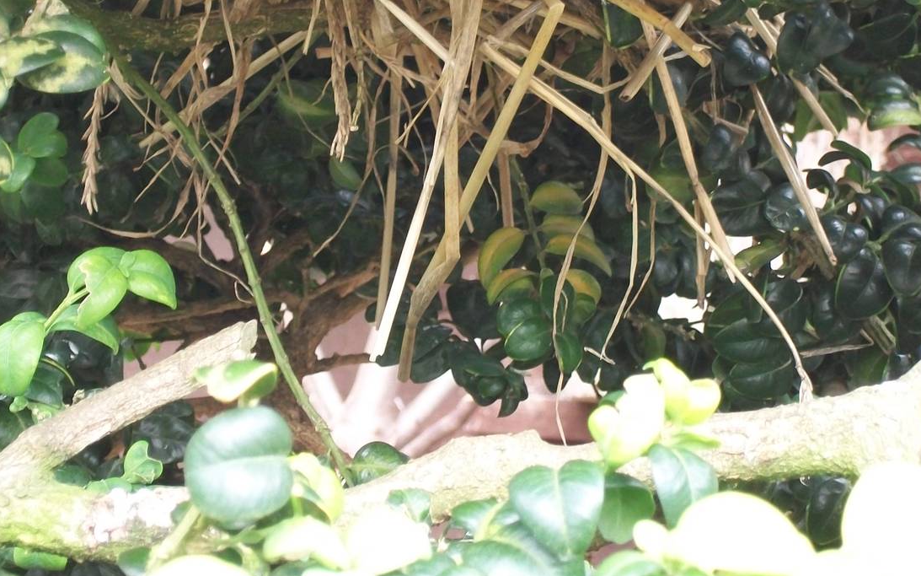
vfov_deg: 8.8
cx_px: 510
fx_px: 3740
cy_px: 87
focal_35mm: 149
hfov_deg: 14.0
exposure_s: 1/13
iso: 160
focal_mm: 17.1
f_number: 5.2
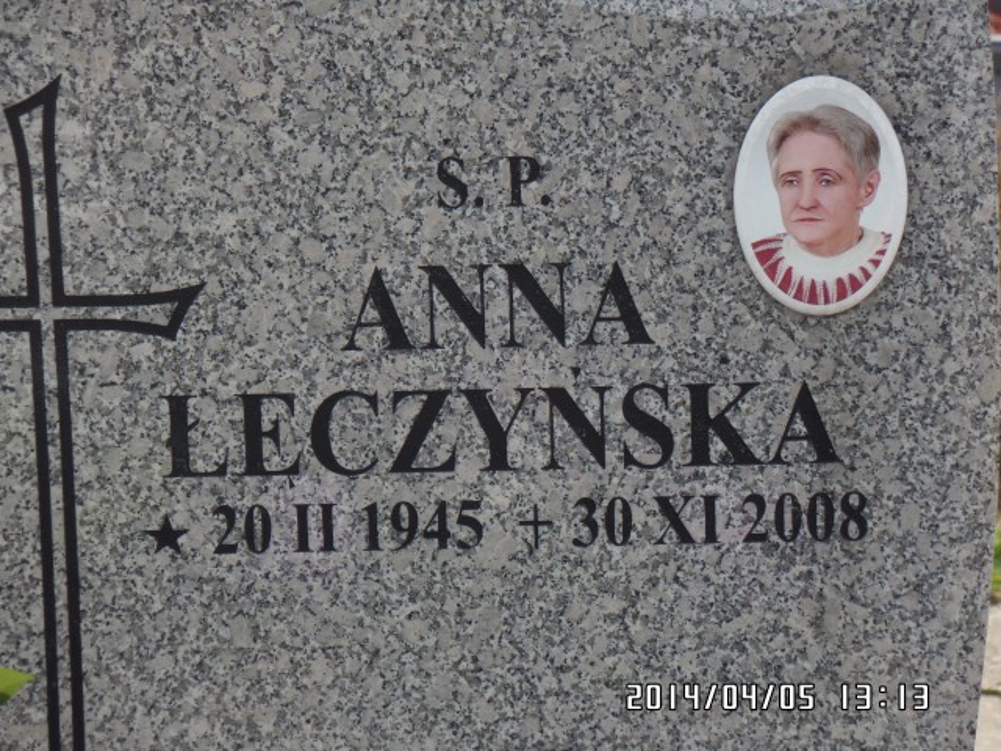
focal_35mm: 141
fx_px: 4077
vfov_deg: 10.5
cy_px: 376
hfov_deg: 14.0
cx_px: 500
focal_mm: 25.2
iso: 100
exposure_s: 1/350
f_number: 4.2
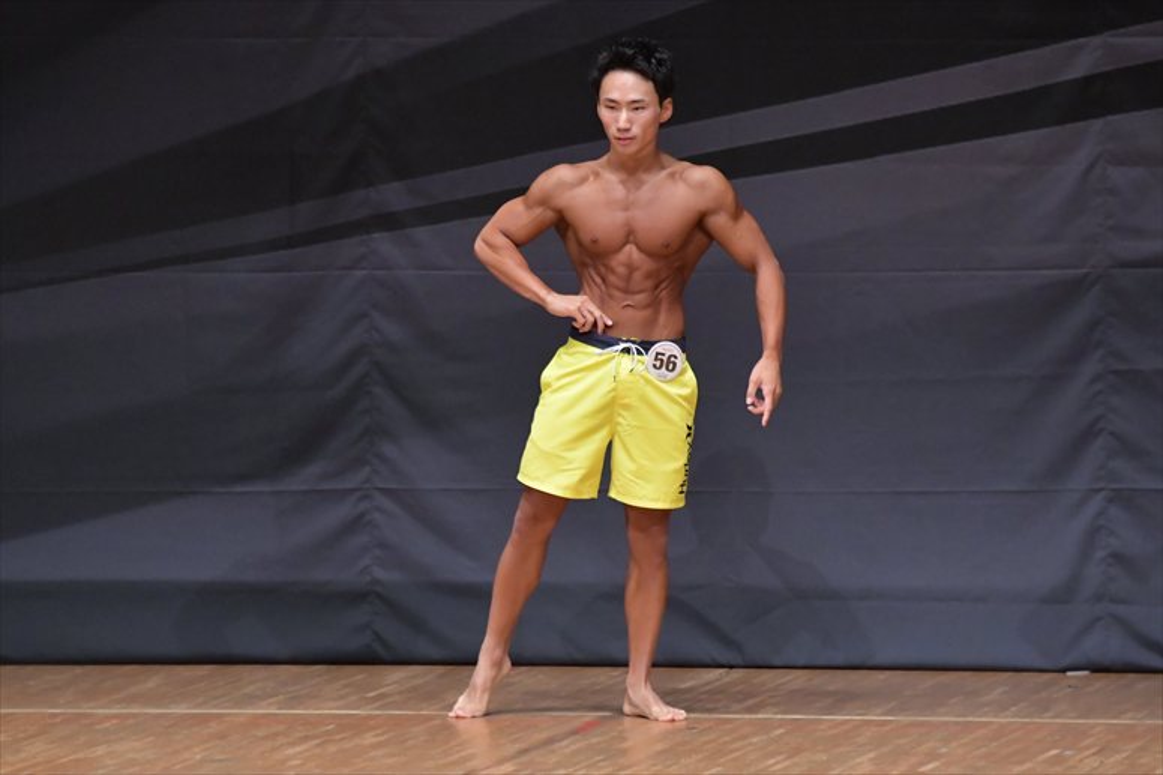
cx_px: 582
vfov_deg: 4.0
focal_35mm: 345
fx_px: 11140
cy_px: 388
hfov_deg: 6.0
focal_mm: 230
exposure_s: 1/400
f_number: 5.6
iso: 6400
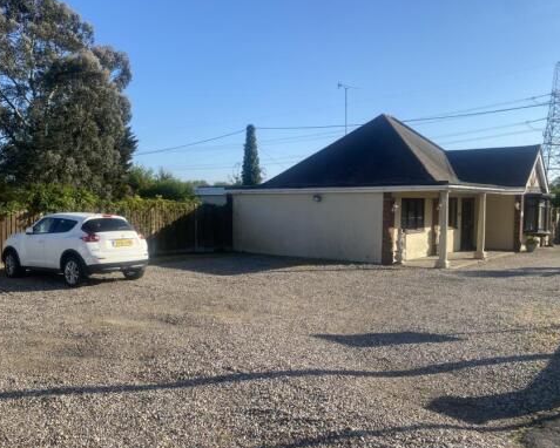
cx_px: 237
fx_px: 514
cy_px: 233
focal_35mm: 31
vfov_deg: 47.1
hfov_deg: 56.9
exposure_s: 1/2066
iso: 32
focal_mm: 4.25
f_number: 1.8
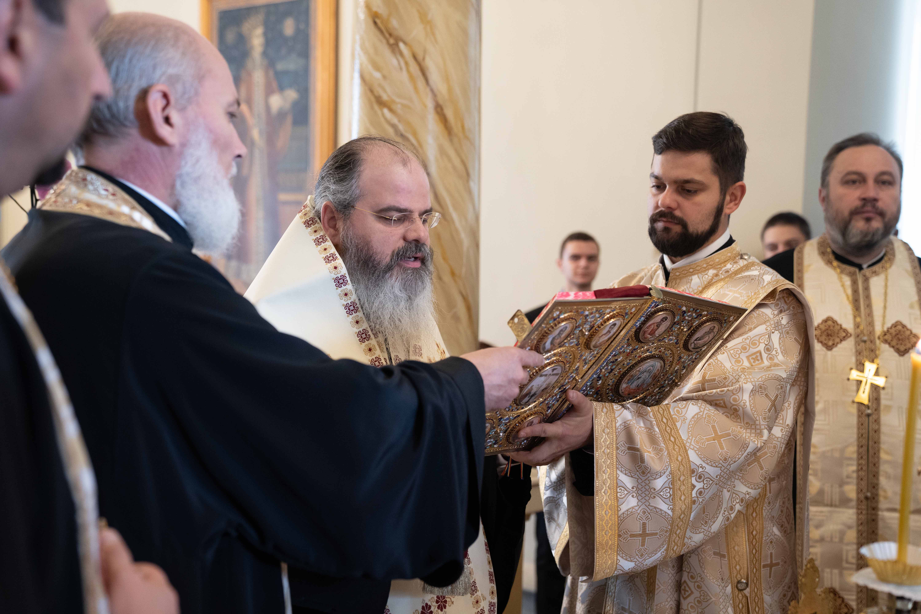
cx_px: 460
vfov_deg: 27.5
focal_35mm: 49
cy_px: 307
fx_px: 1253
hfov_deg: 40.3
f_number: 3.2
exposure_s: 1/100
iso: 2500
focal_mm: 49
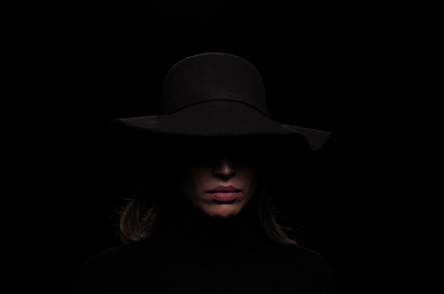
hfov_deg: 21.3
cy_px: 147
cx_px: 222
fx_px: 1182
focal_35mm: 96
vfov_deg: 14.2
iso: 100
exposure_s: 1/160
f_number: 11
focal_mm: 64
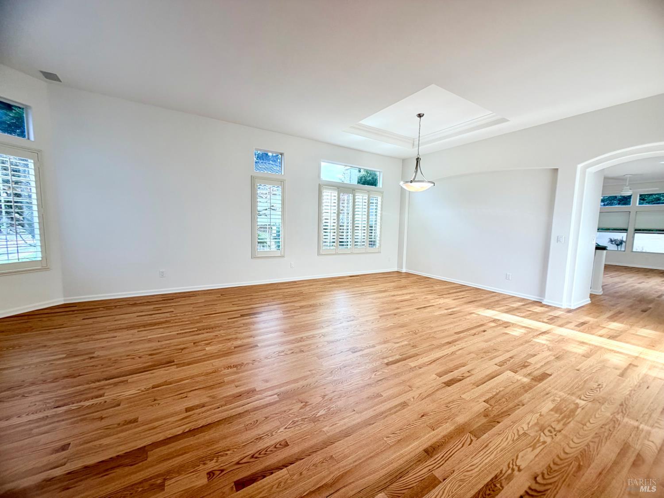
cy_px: 249
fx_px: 269
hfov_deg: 102.1
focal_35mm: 14
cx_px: 332
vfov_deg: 85.7
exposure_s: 1/120
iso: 40
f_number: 2.2
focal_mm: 2.22
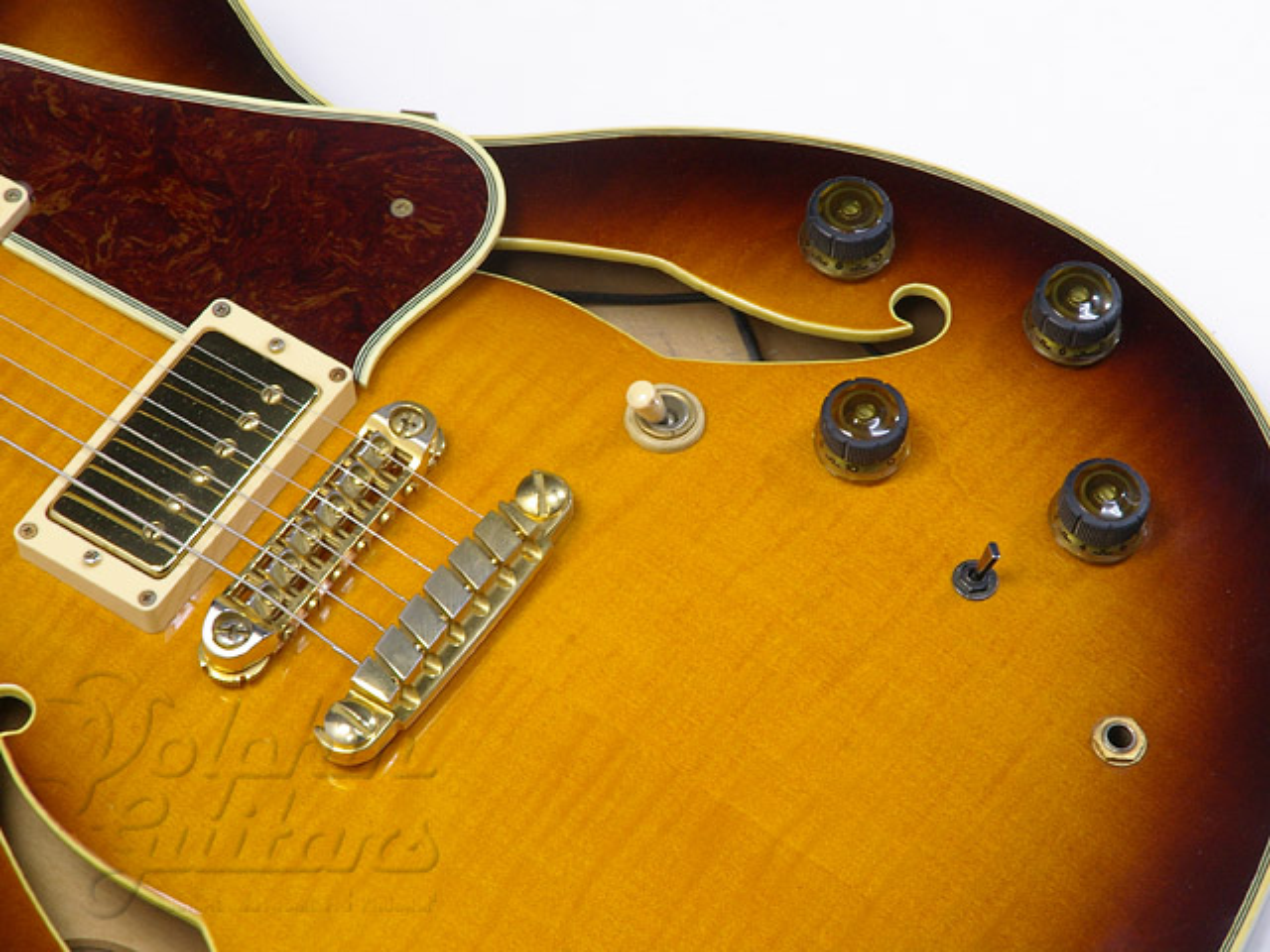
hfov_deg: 8.5
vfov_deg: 6.4
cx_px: 635
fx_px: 8512
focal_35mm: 232
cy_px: 476
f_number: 19
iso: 400
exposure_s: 1.5
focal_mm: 155
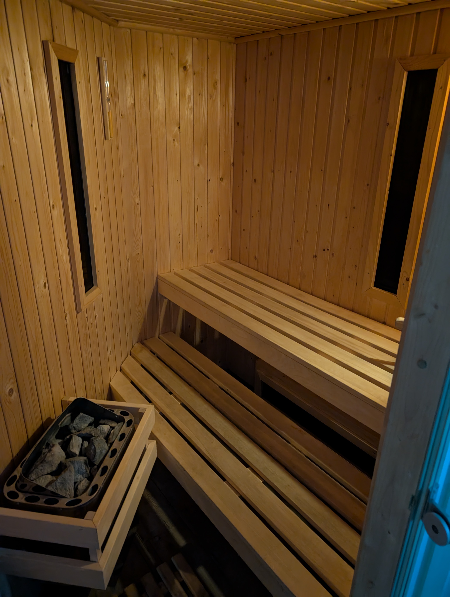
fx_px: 415
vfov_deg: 71.5
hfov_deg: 56.9
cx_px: 225
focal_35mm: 24
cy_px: 298
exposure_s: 1/18.8
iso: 3268
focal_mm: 6.9
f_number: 1.68
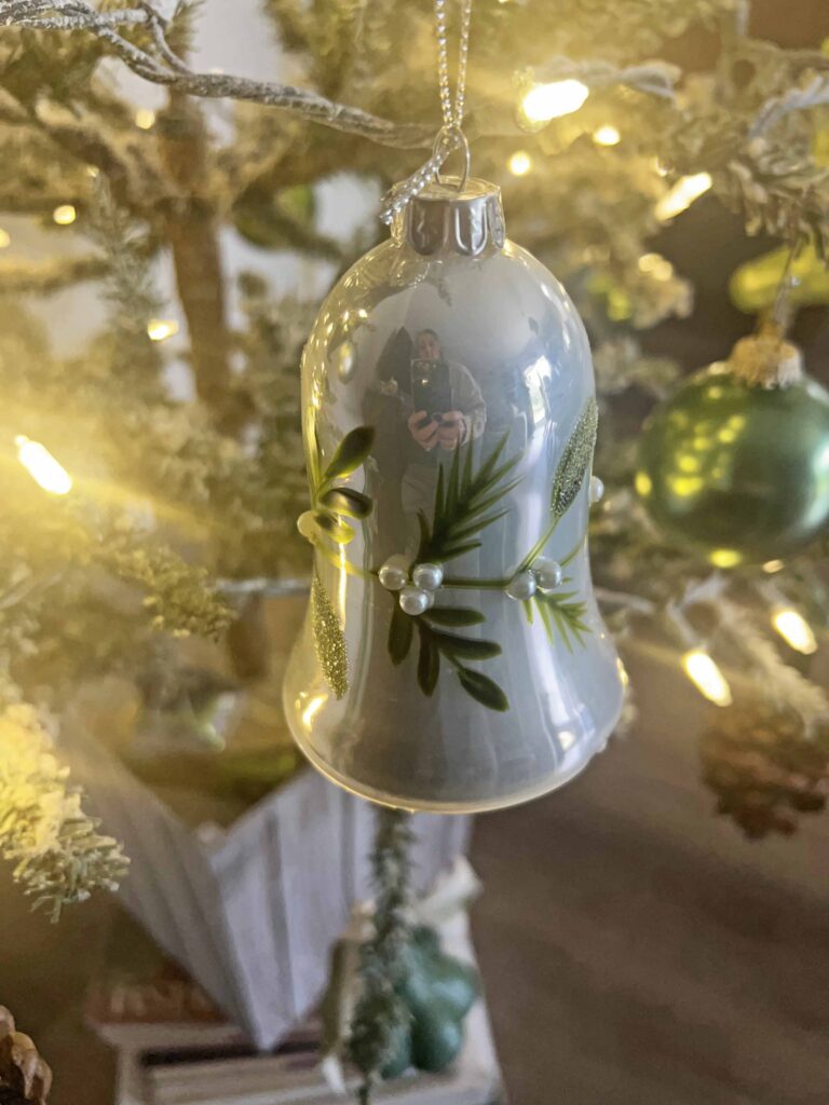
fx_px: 830
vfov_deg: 67.3
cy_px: 552
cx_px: 414
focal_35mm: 26
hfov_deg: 53.1
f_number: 1.5
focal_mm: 5.7
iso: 320
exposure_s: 1/60
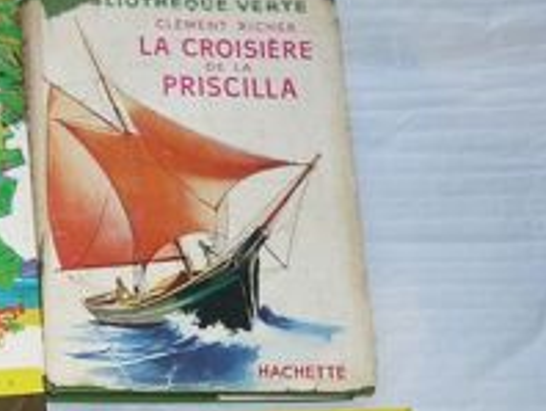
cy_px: 408
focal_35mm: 80
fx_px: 1263
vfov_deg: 18.0
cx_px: -66
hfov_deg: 22.9
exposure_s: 1/30
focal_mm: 5.5
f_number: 2.8
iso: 100
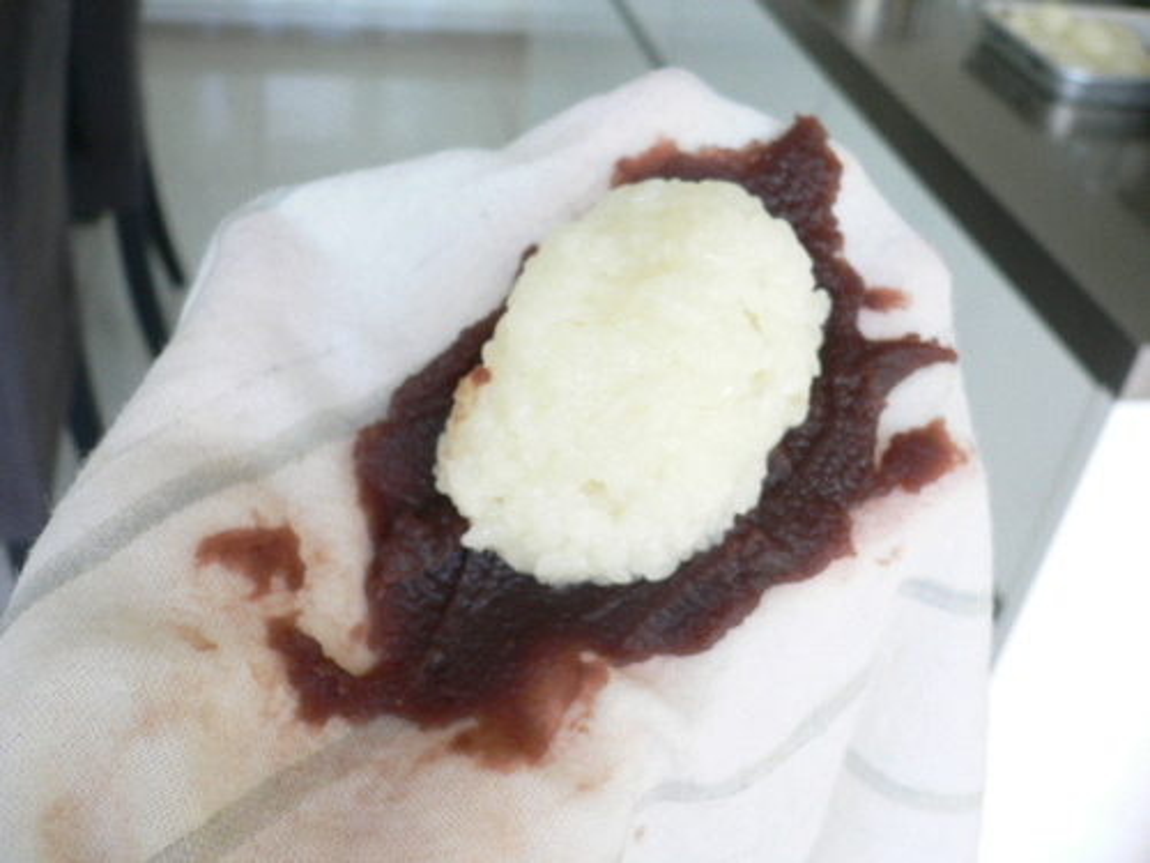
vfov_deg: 40.7
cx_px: 575
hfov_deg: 52.6
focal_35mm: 35
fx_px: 1163
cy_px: 432
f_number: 2.8
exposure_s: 1/13
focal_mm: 5.8
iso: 100
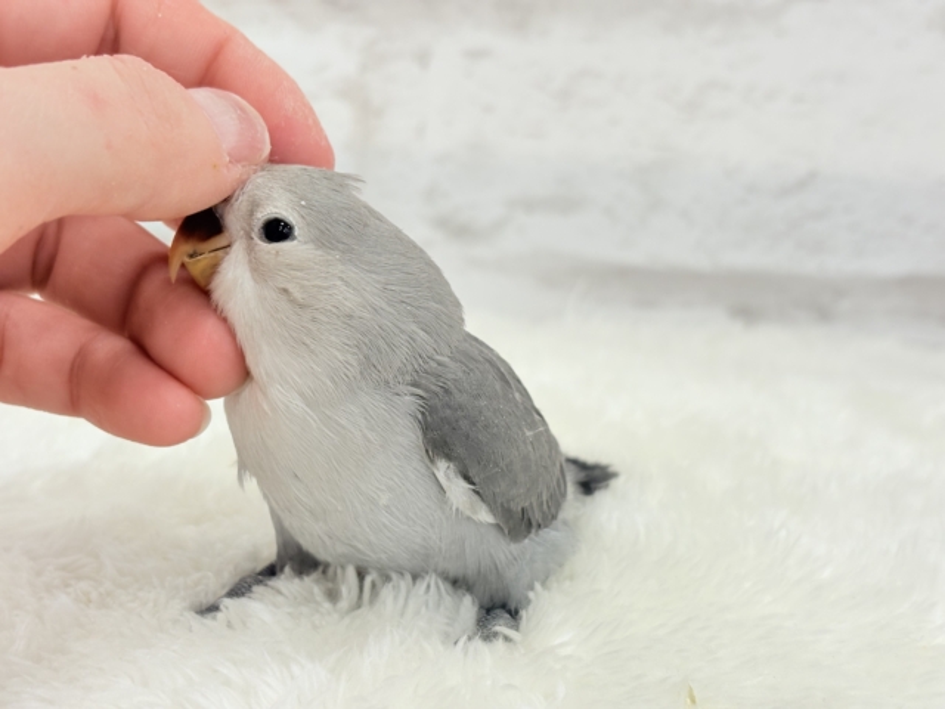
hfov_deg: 36.8
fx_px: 1420
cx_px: 472
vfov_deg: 28.0
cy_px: 354
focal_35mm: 52
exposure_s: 1/100
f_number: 1.6
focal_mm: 5.96
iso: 80
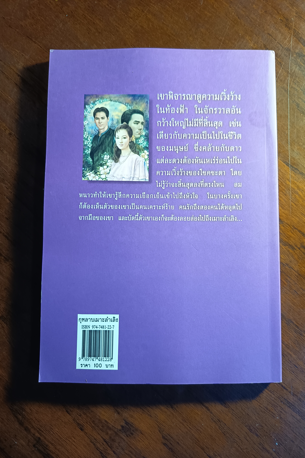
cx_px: 164
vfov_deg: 71.5
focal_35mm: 25
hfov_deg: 51.2
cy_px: 229
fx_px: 318
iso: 736
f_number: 1.7
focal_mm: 5.24
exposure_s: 1/25
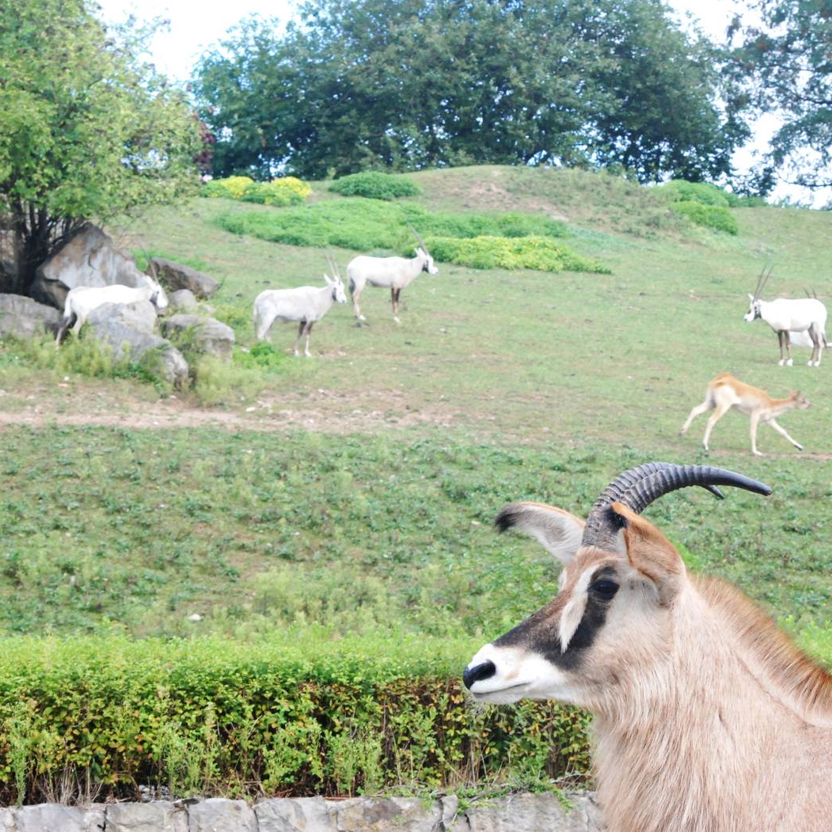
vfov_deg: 12.8
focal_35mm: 136
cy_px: 412
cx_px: 578
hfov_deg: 12.8
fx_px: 3698
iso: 1000
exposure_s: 1/160
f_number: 14
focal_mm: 70
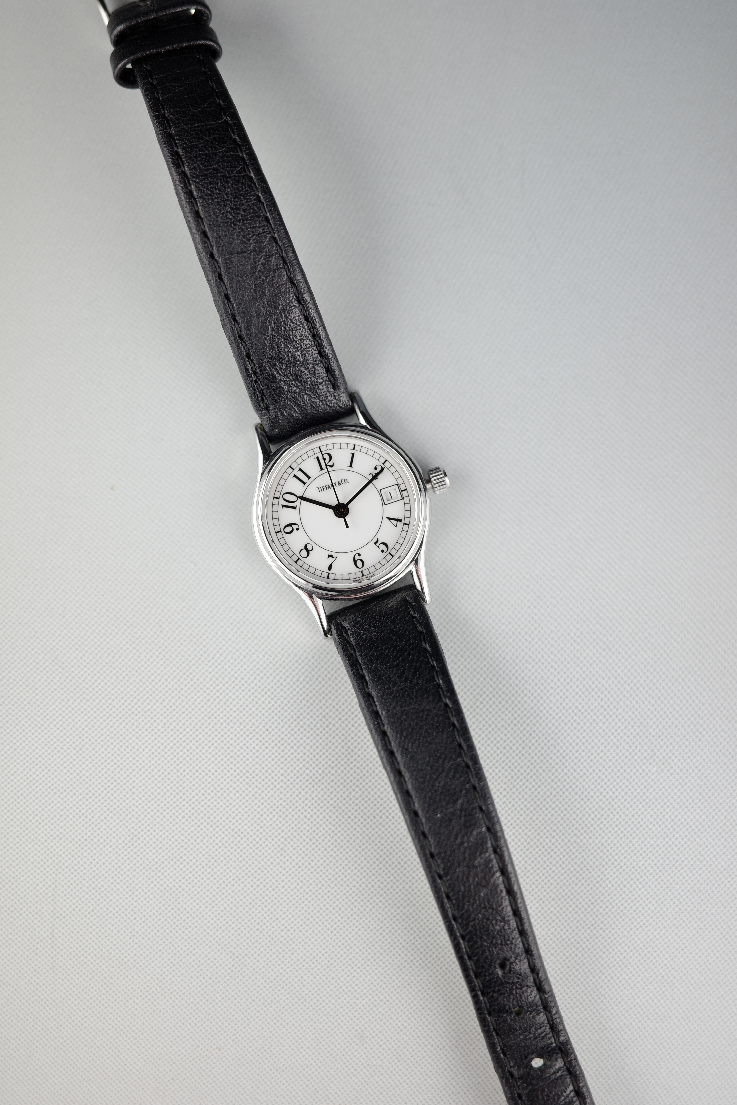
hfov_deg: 33.4
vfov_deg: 48.5
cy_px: 552
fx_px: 1228
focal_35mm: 40
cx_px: 368
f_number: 3.2
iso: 200
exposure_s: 1/160
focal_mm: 26
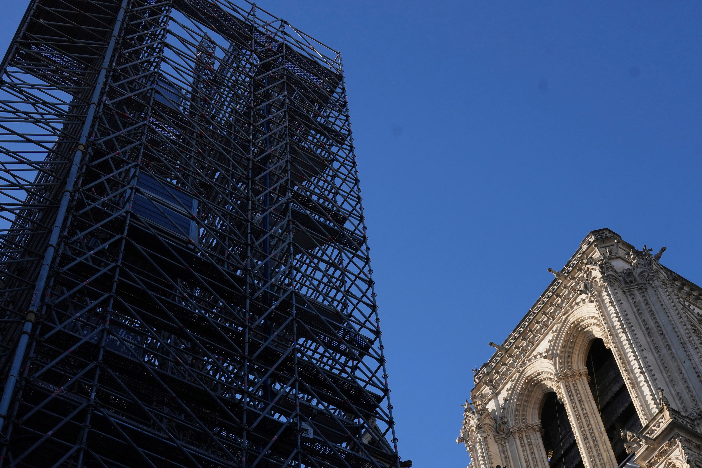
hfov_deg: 33.2
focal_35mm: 60
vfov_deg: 22.5
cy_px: 321
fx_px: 1170
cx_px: 458
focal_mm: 33
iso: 400
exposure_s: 1/400
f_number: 11
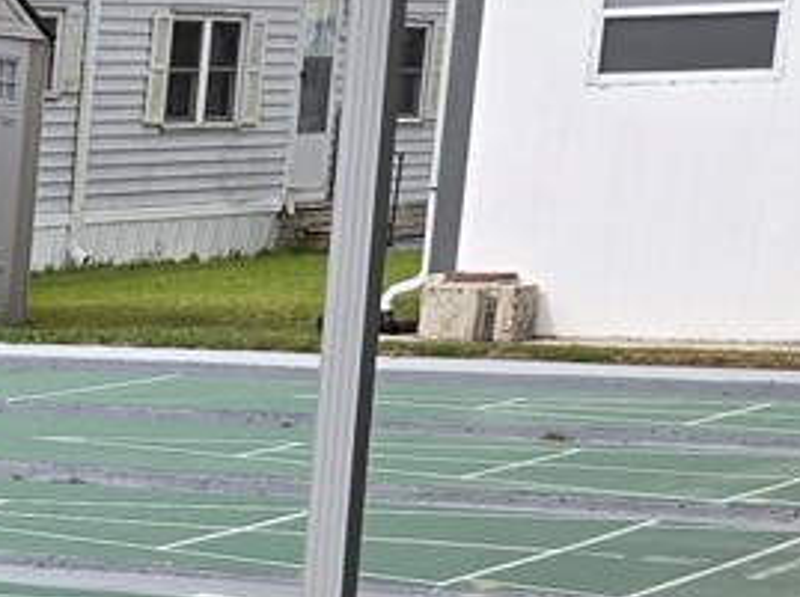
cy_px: 983
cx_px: -943
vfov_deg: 10.3
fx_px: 3162
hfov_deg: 12.3
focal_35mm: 137
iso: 25
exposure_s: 1/1399
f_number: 1.8
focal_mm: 5.4
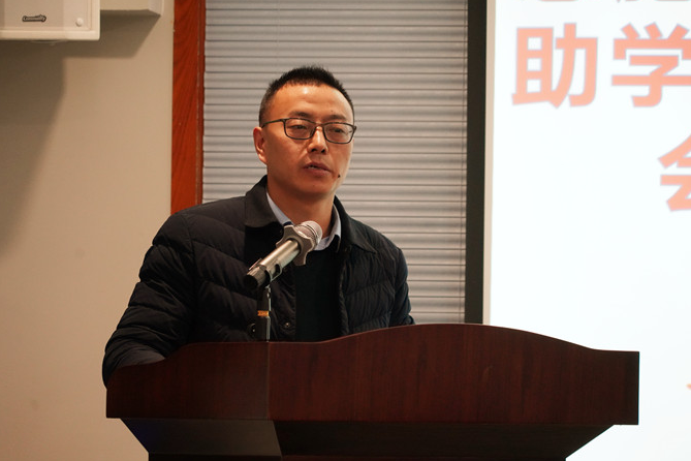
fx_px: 5374
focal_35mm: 280
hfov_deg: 7.4
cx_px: 319
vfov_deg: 4.9
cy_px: 255
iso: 5000
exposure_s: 1/100
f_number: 6.3
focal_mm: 240
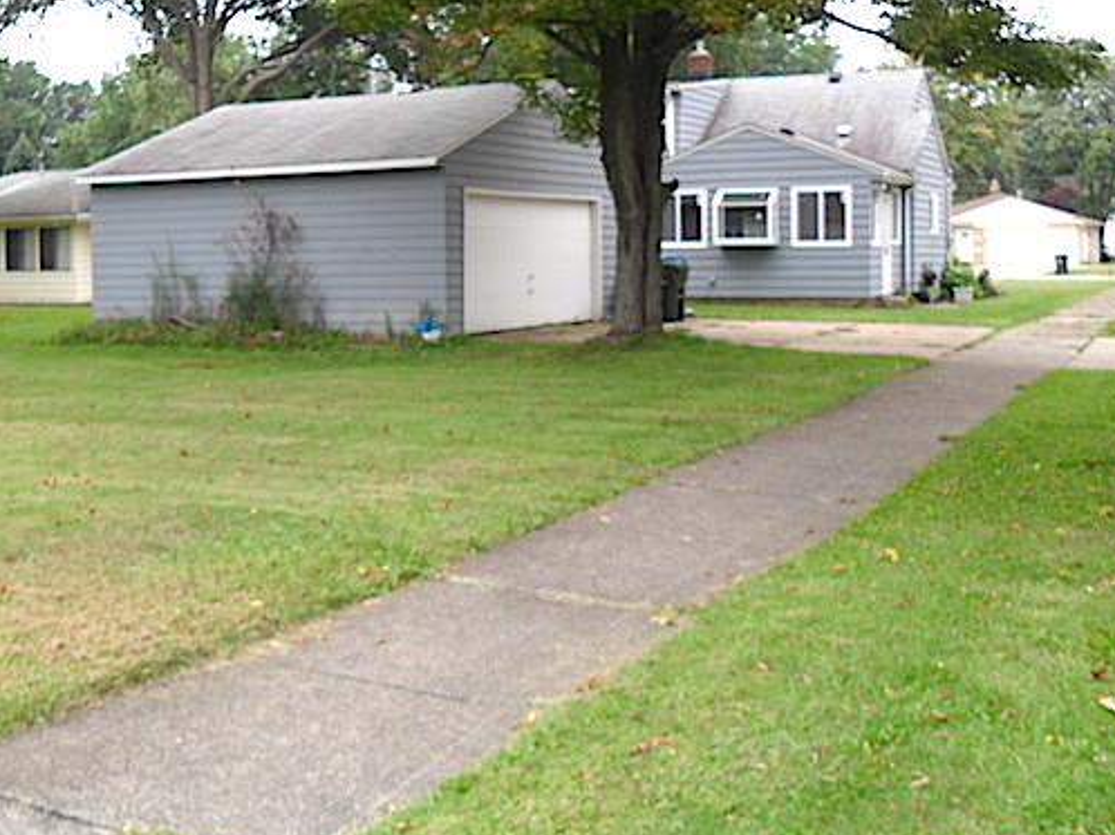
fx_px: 1449
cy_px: 316
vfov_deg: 32.0
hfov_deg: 42.0
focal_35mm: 45
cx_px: 463
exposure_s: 1/125
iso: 80
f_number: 3
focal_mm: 6.3
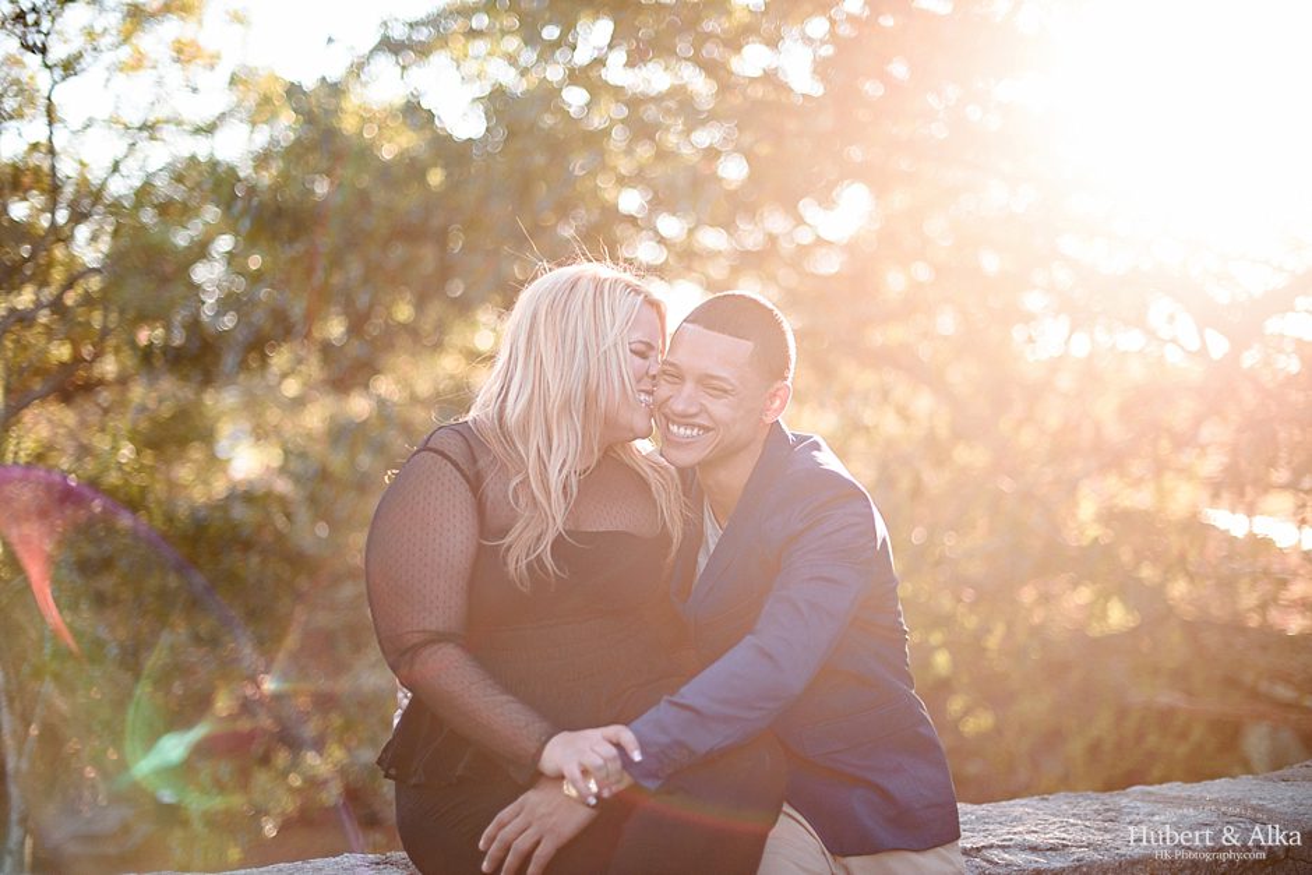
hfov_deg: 39.6
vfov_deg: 27.0
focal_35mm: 50
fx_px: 1822
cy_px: 438
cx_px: 656
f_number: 1.6
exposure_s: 1/1600
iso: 400
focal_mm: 50
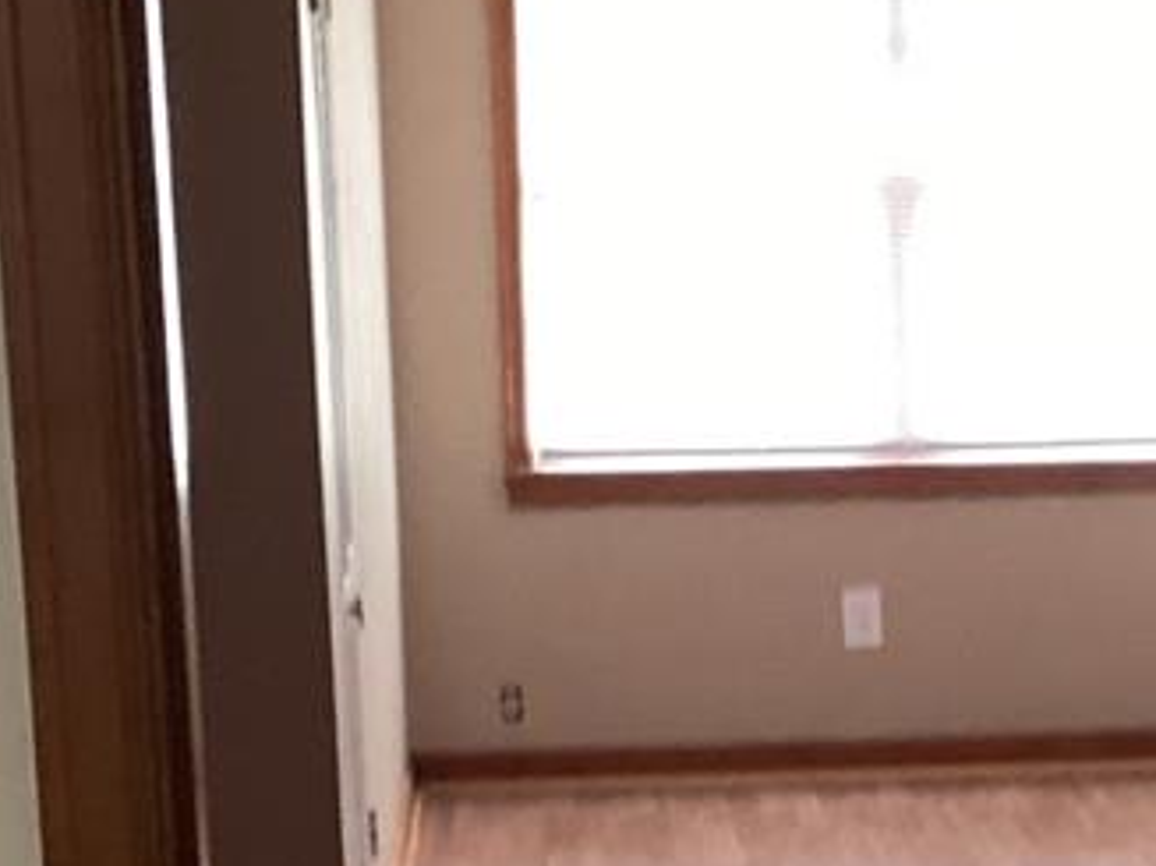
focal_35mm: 97
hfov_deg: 20.2
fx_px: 3238
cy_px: 686
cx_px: 788
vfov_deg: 15.1
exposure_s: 1/60
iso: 200
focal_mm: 3.3
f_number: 2.4
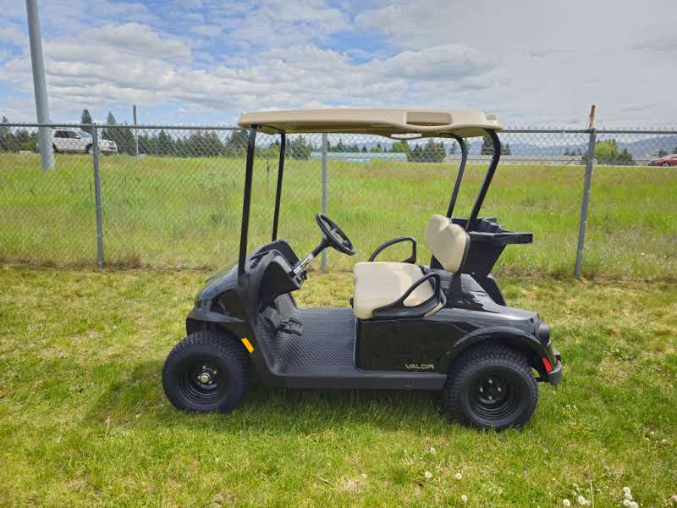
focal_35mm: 23
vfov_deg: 58.9
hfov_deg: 73.9
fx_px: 450
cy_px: 254
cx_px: 338
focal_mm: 6.3
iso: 10
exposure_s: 1/439
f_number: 1.7
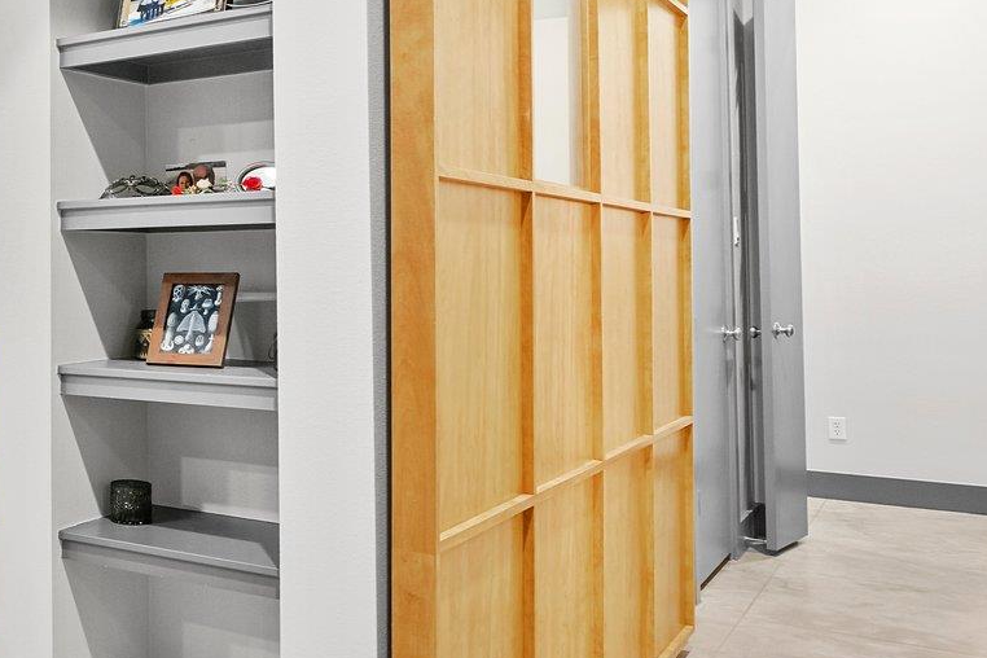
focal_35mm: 43
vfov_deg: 31.0
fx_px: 1179
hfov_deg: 36.5
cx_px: -161
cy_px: 234
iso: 2000
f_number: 8
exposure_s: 1/4
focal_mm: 16
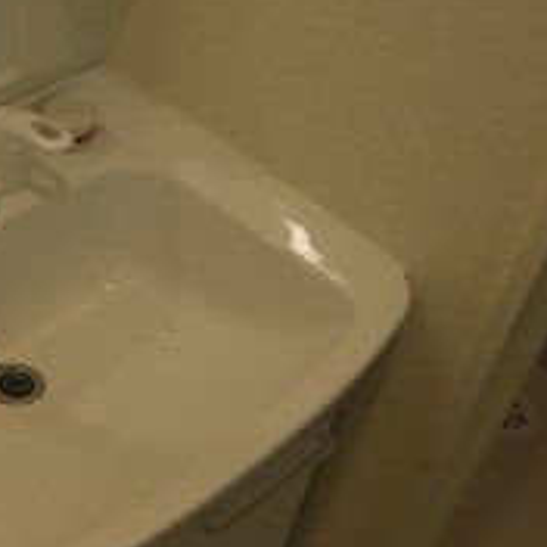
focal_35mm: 58
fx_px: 1037
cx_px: -68
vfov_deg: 29.4
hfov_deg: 26.9
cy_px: 342
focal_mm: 4.3
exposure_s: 1/100
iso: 160
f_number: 2.8
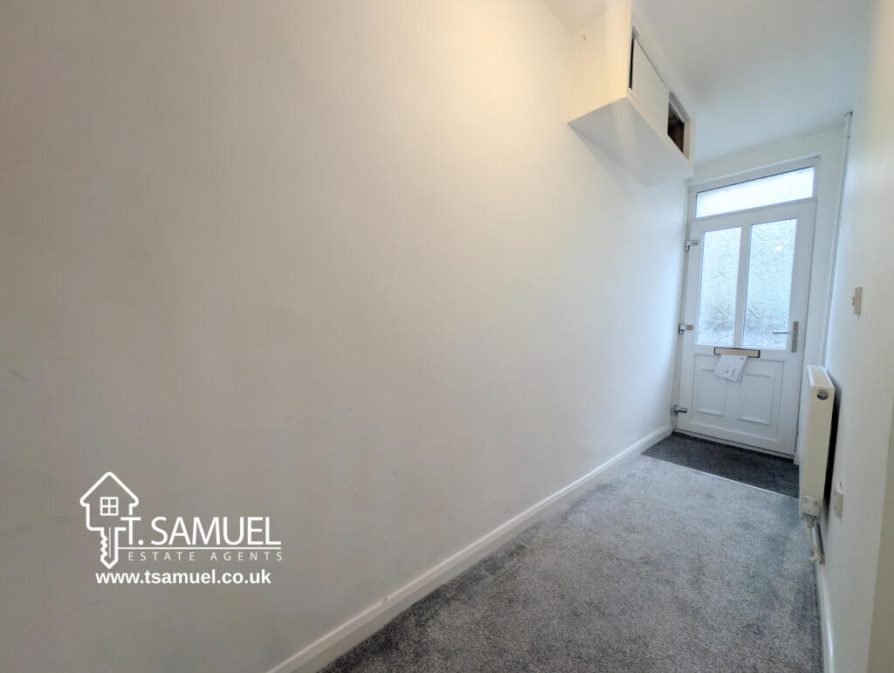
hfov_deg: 110.5
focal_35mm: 12
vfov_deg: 94.6
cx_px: 447
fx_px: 310
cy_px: 336
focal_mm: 2.23
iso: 78
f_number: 1.95
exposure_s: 1/100
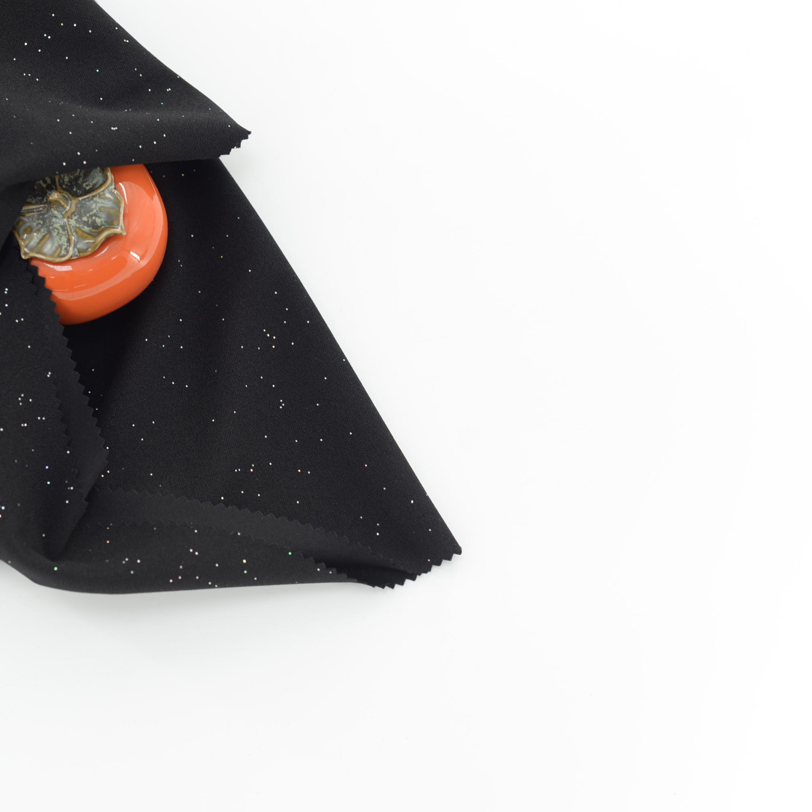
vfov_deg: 26.9
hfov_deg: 26.6
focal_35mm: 64
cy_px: 406
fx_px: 1698
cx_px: 206
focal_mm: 50
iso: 100
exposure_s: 1/80
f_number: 4
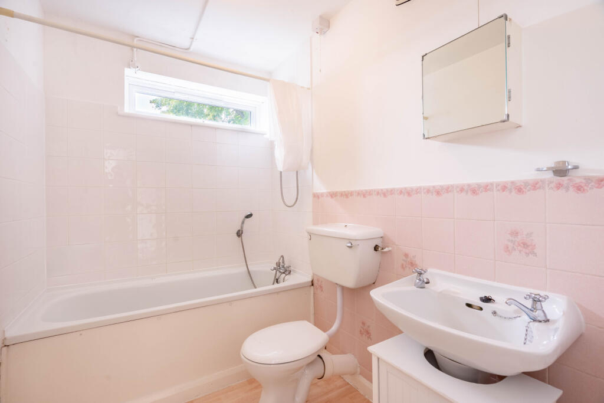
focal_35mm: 16
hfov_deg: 96.7
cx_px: 302
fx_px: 268
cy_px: 202
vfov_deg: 73.8
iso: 320
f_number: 8
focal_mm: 16
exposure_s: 1/60
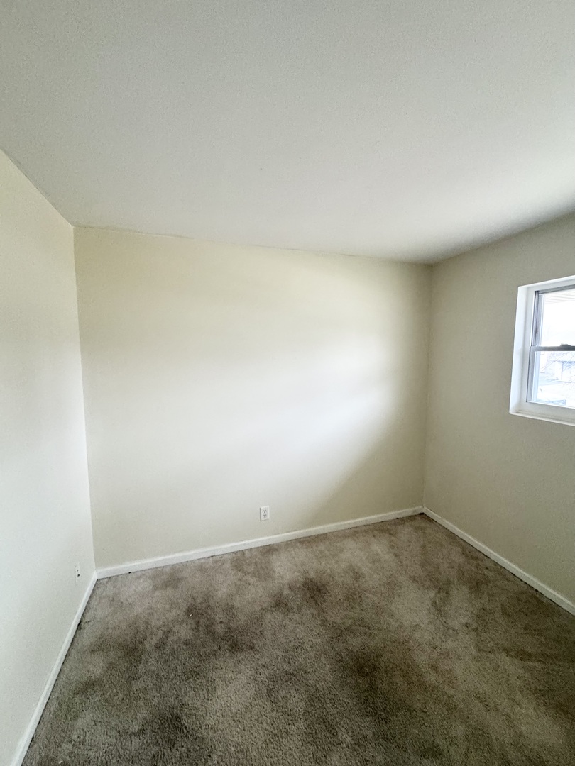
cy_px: 383
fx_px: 310
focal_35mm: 14
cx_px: 288
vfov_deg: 102.1
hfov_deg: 85.7
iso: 500
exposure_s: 1/60
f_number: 2.2
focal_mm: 2.22
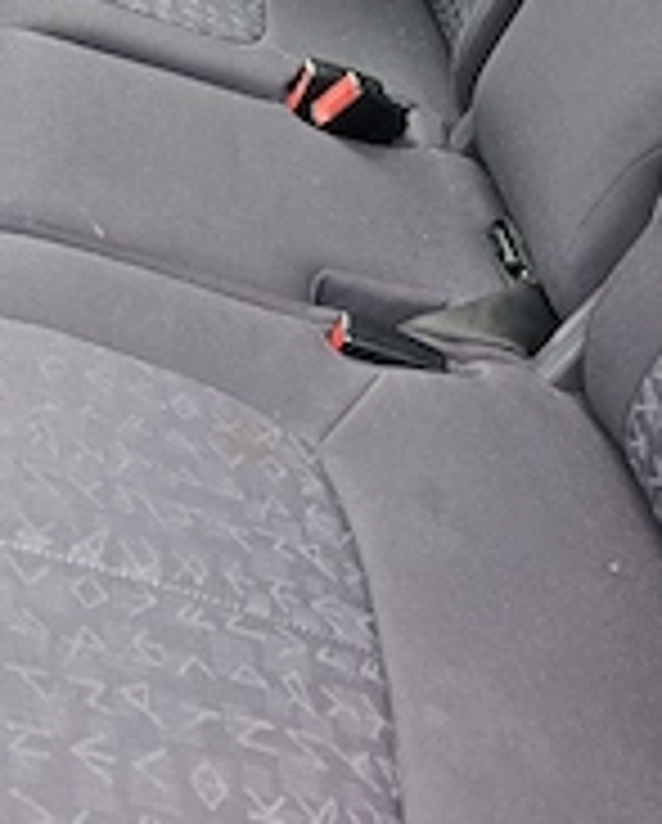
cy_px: 68
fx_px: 1197
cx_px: 162
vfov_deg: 35.5
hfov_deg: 30.4
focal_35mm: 49
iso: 200
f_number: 1.7
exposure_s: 1/100
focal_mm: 6.3
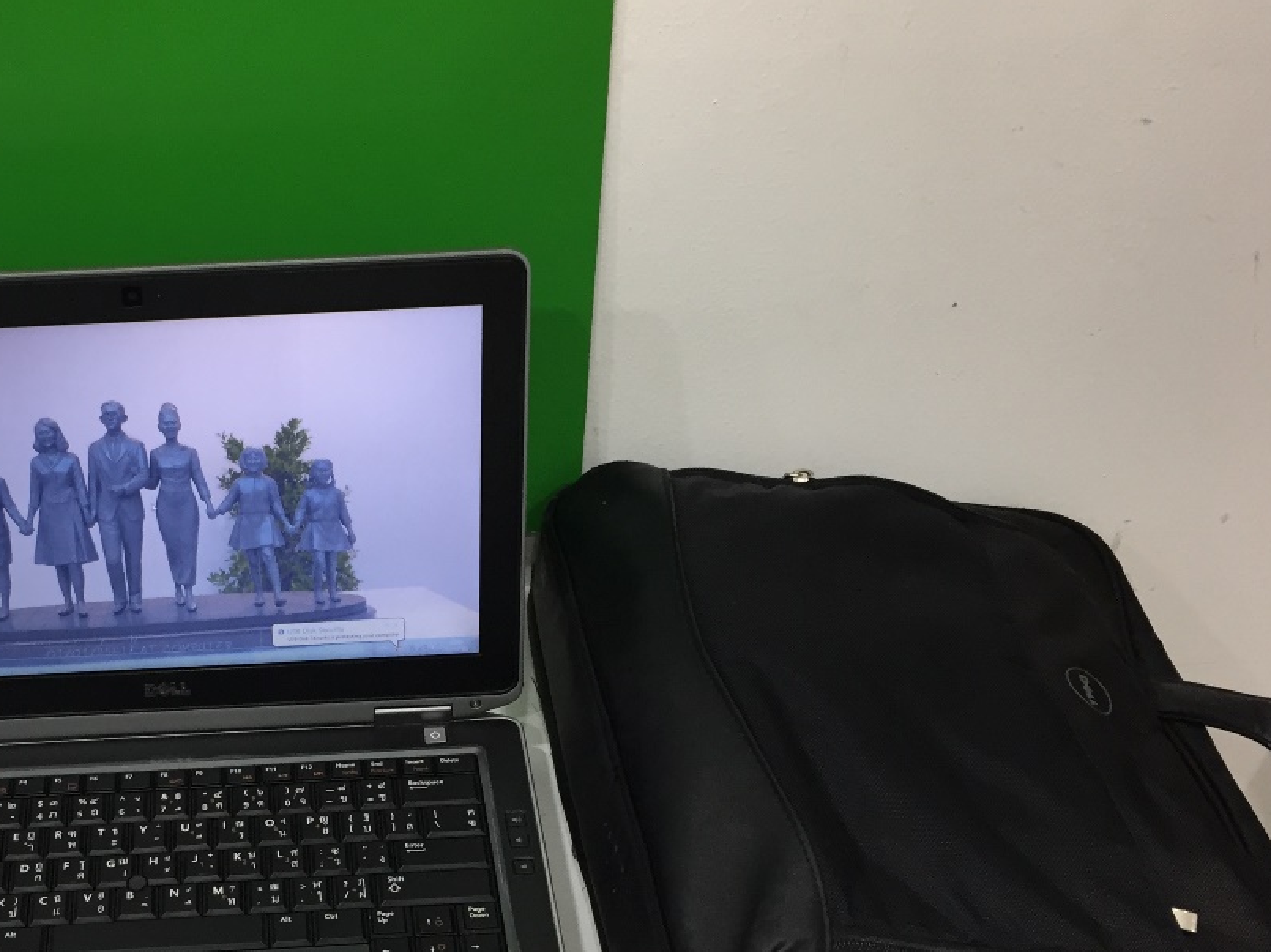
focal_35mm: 47
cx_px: 301
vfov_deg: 30.4
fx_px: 1725
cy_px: 707
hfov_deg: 39.2
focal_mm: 4.15
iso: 80
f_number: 2.2
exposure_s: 1/33
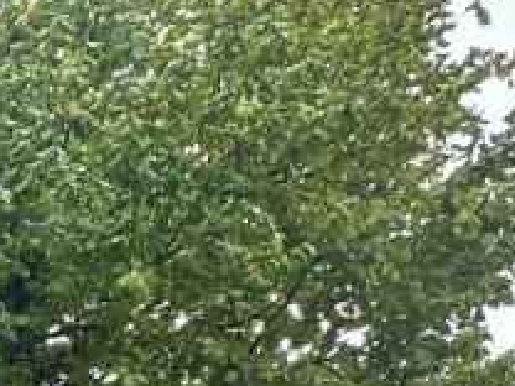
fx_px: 1027
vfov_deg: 15.2
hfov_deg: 22.0
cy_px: 856
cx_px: -307
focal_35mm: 69
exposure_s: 1/178
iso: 40
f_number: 2.2
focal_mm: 2.22
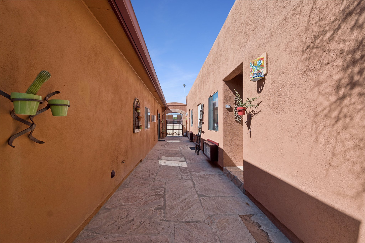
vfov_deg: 81.2
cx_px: 182
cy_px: 122
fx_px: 142
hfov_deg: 104.3
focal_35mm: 14
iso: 400
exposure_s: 1/500
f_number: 8
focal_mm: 14
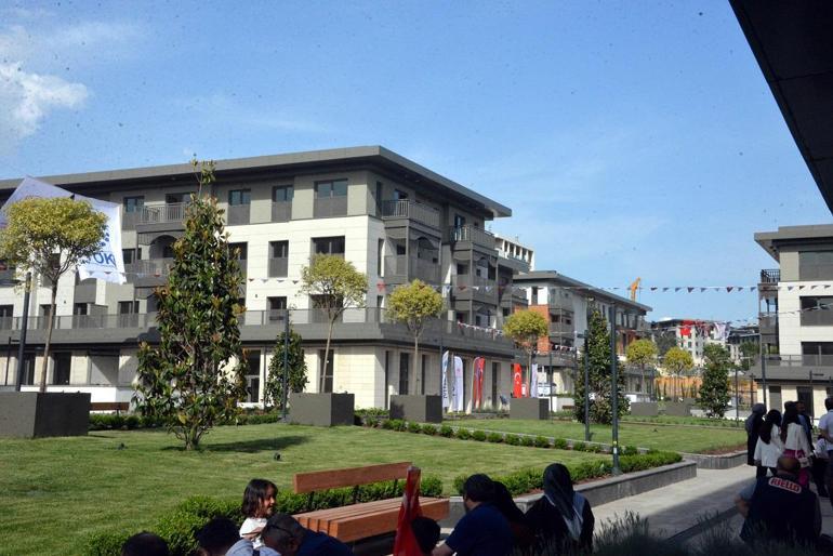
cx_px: 416
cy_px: 278
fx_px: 1042
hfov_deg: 43.6
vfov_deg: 29.9
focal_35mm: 45
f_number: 20
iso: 5000
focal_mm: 45
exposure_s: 1/1600
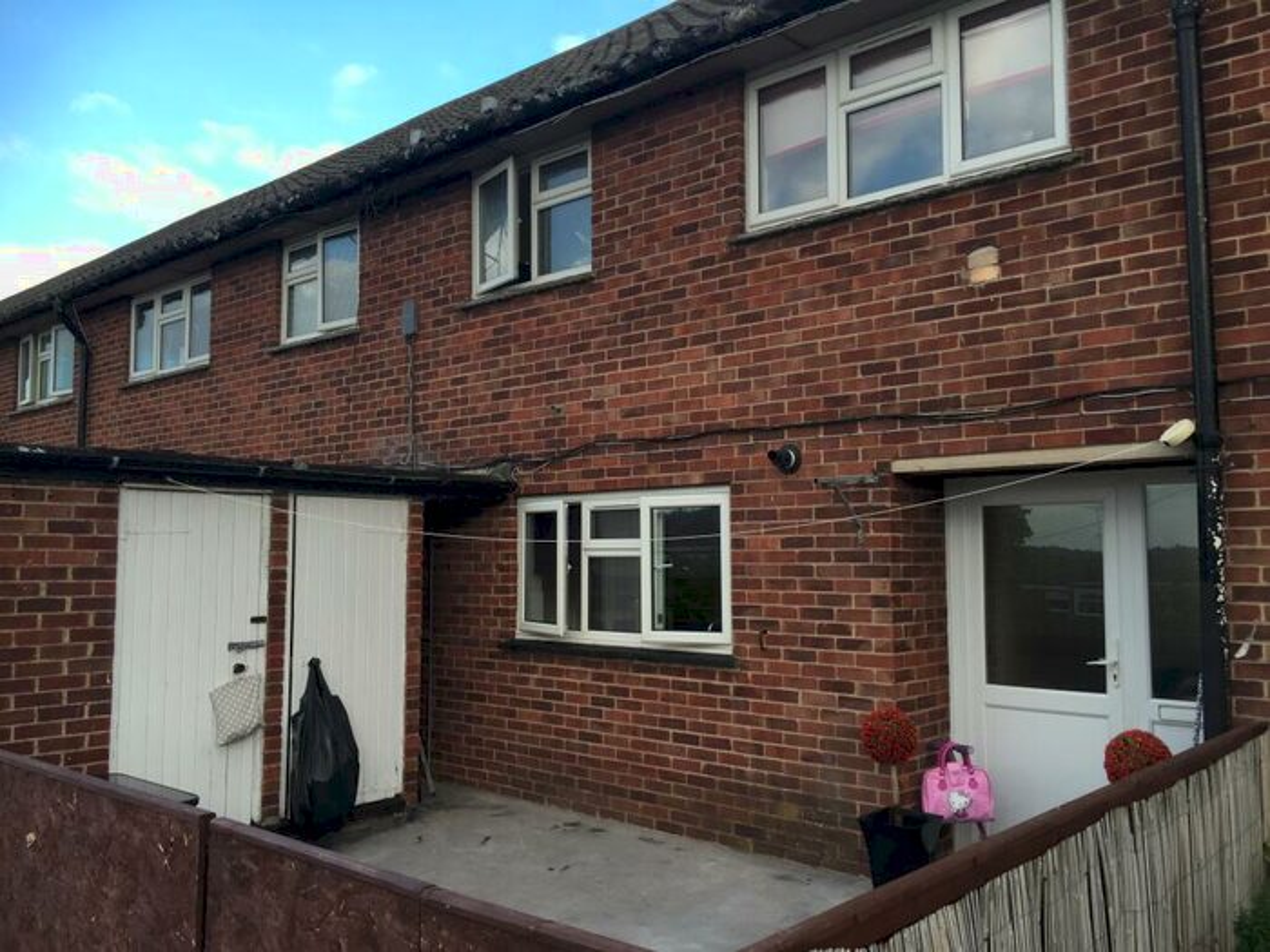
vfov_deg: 48.2
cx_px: 635
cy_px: 476
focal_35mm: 29
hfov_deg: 61.7
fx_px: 1064
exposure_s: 1/412
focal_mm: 4.15
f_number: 2.2
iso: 32
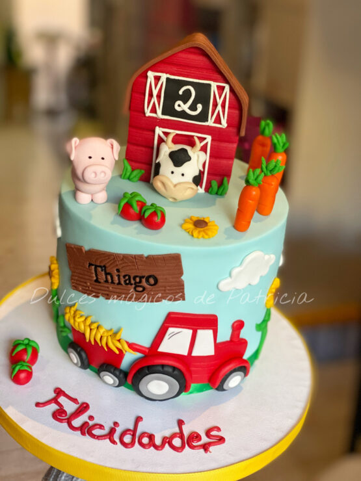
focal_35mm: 52
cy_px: 240
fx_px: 723
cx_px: 180
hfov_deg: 28.0
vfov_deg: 36.8
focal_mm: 6
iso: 200
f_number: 2
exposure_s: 1/100
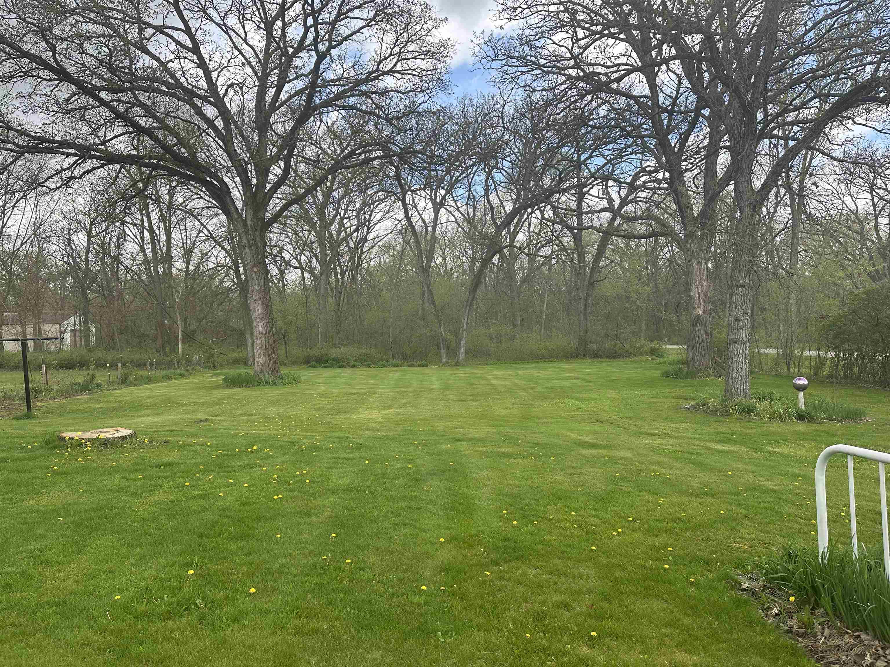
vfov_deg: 56.8
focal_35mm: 24
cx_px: 445
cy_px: 334
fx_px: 617
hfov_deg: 71.6
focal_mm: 6.86
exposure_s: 1/857
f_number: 1.78
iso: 80
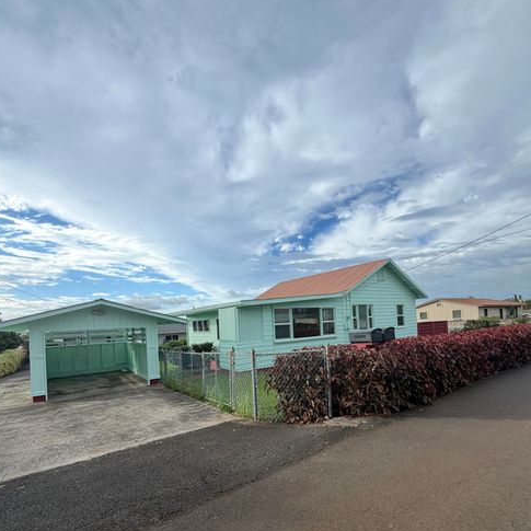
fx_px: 295
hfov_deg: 84.0
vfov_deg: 82.8
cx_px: 262
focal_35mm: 17
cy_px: 324
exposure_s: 1/225
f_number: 2.2
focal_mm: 2.22
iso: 40
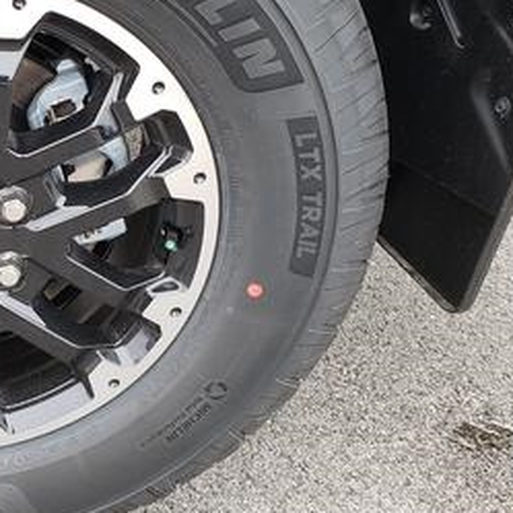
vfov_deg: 29.0
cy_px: 225
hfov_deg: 26.2
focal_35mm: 59
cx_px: -87
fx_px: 989
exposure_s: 1/60
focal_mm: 4.3
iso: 125
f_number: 2.4
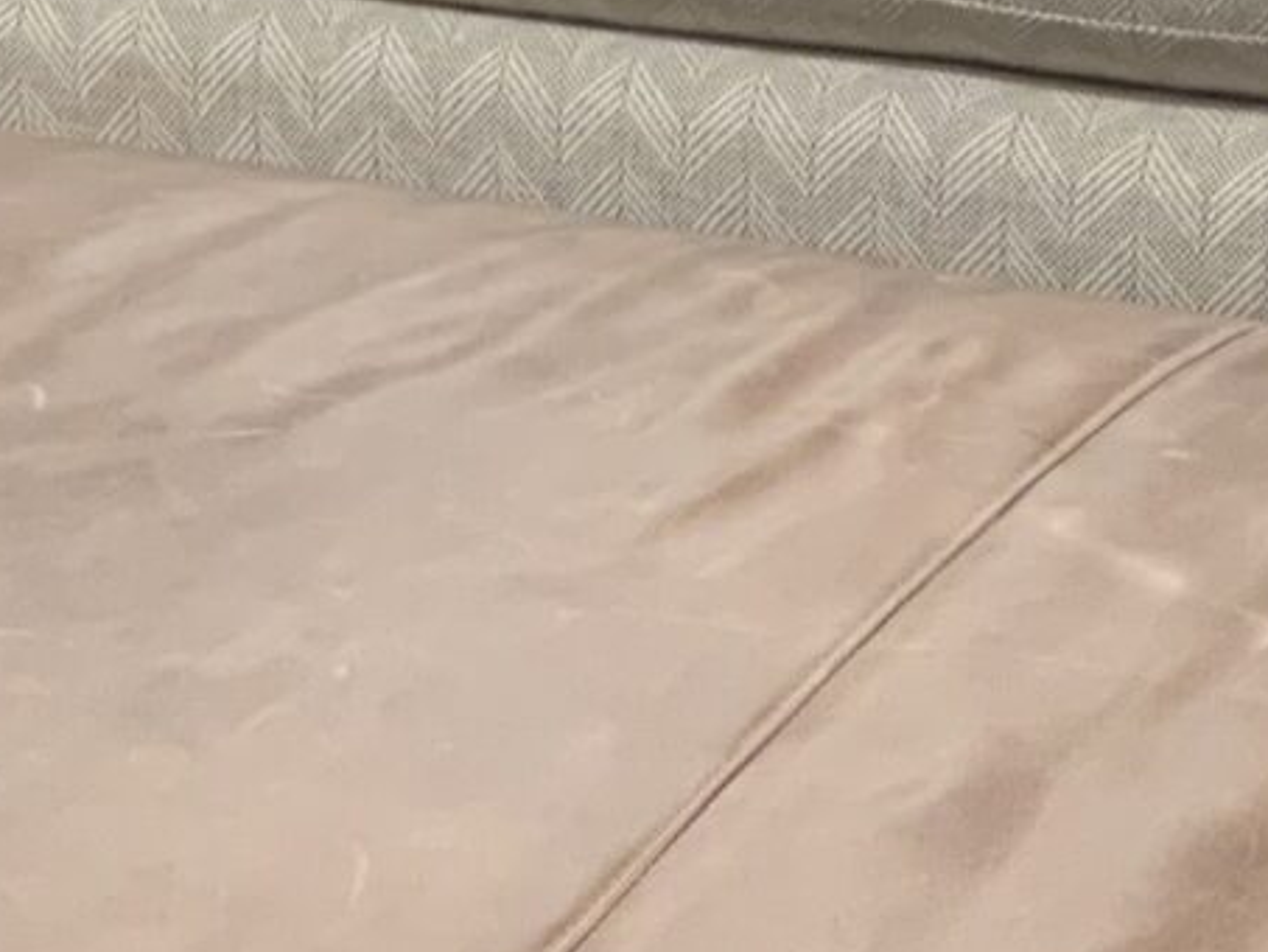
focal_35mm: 164
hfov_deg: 12.0
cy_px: 1926
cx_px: 633
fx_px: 6009
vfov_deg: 8.6
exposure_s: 1/60
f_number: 1.8
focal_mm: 3
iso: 80
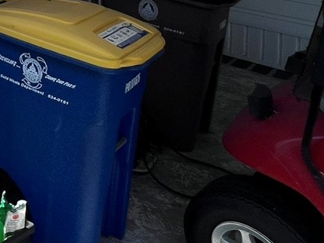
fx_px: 459
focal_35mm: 49
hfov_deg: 26.5
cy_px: -143
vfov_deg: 22.8
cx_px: -175
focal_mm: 1.57
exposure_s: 1/2053
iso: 32
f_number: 1.8
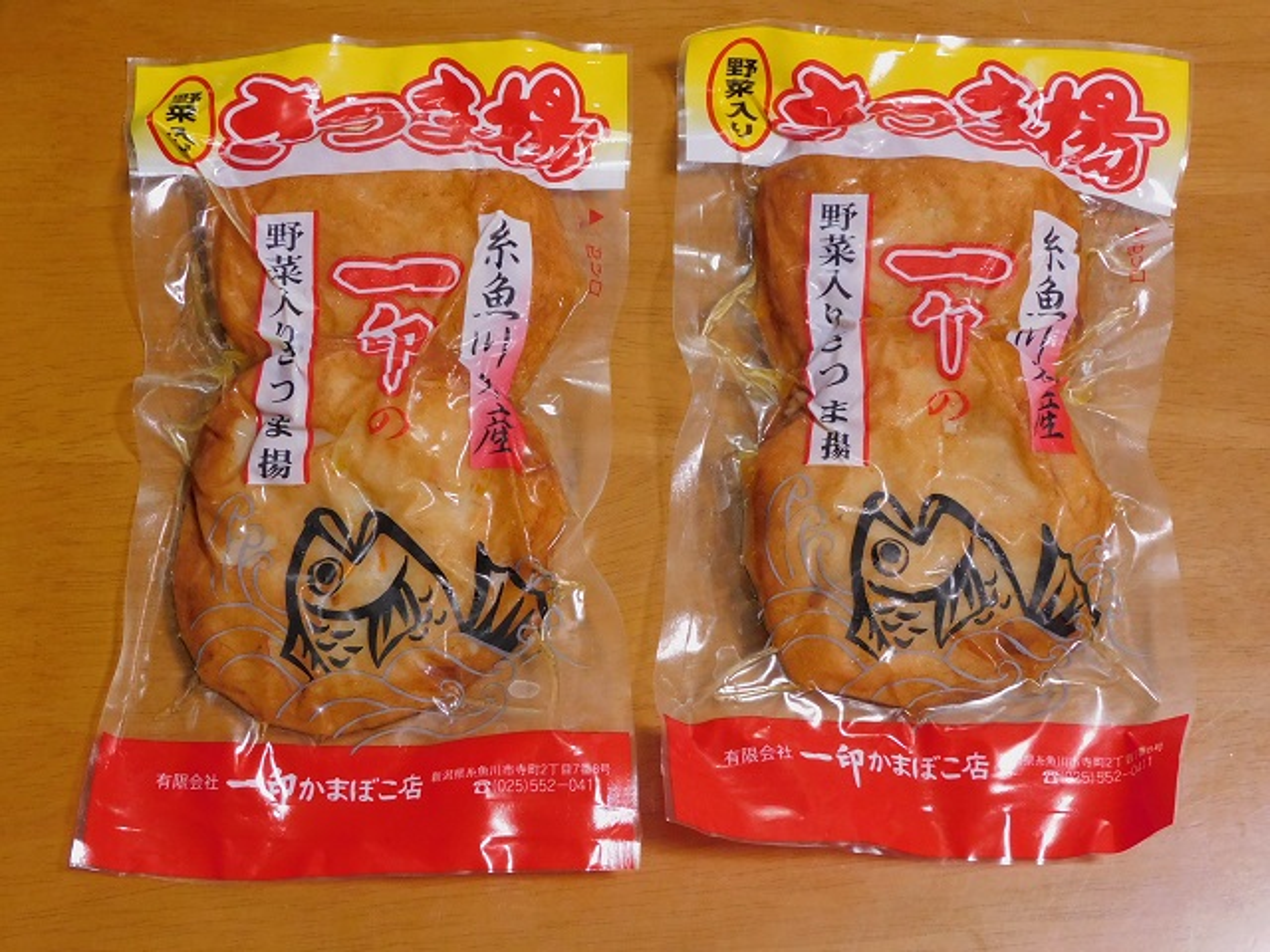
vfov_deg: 26.6
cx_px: 635
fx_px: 2018
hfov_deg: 34.9
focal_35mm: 55
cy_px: 476
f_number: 4
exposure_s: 1/20
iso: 400
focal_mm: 9.9
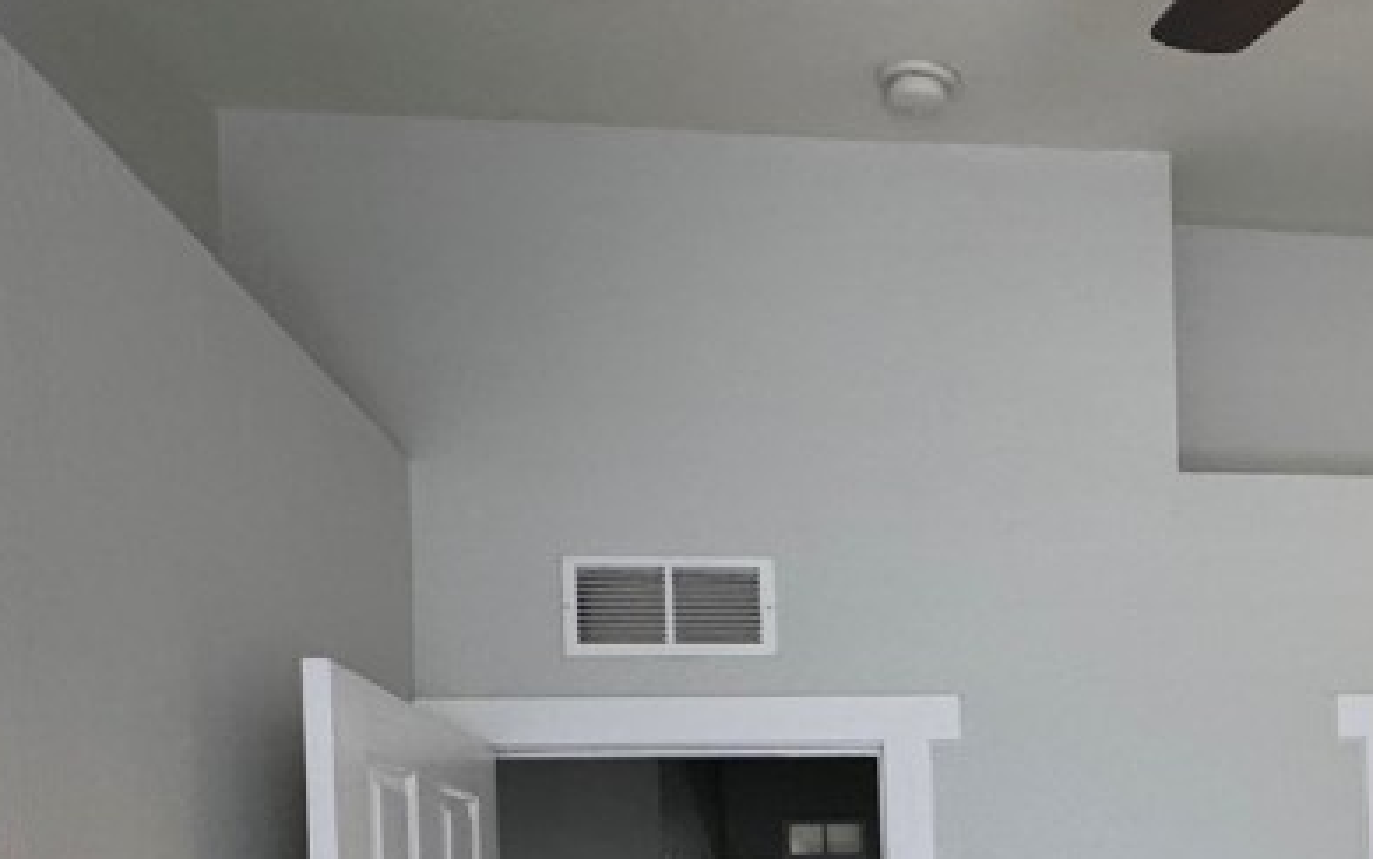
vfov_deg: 29.0
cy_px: 989
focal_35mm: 39
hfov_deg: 47.1
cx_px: 1137
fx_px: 1460
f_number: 2.2
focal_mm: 2.22
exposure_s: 1/60
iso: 320
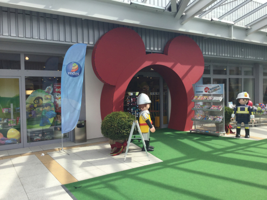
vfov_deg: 45.4
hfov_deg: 58.4
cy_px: 100
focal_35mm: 31
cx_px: 134
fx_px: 239
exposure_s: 1/438
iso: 25
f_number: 2.4
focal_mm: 3.3
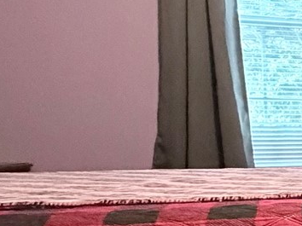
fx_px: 706
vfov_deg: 18.1
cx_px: 729
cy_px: 174
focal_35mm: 81
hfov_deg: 14.8
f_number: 2.2
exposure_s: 1/60
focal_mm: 2.22
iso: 1250
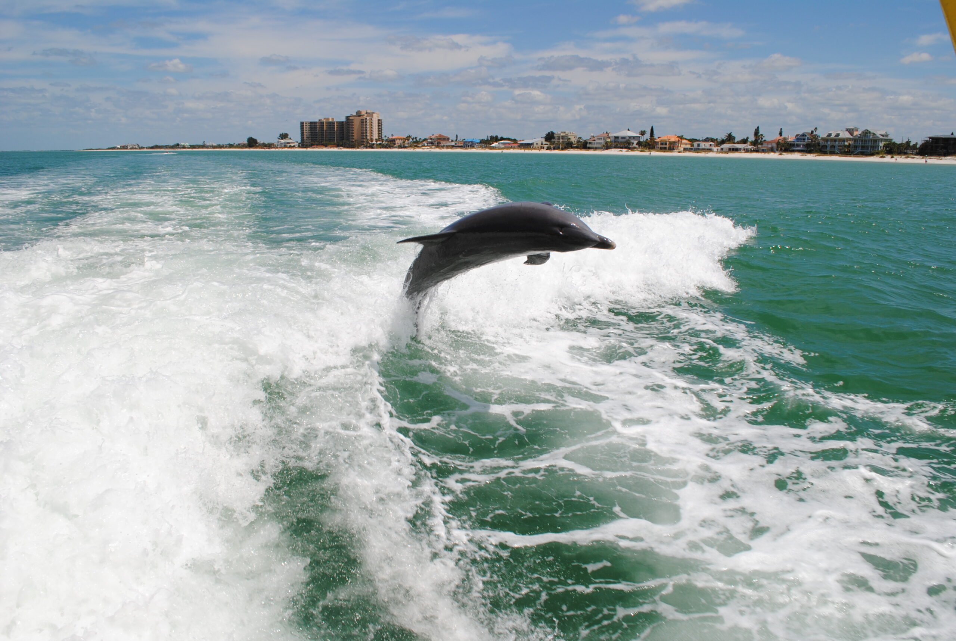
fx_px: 718
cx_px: 478
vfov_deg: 48.1
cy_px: 320
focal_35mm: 27
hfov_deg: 67.3
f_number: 10
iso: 100
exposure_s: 1/400
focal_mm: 18
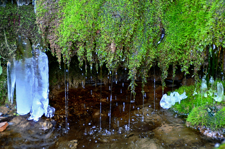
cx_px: 112
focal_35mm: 112
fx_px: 703
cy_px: 74
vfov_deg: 12.2
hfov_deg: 18.2
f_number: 5.6
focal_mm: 75
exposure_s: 1/80
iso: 800
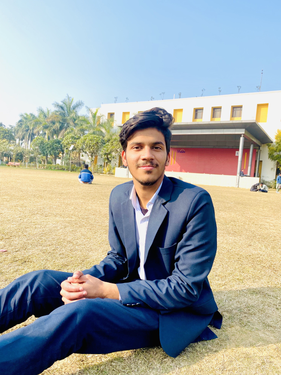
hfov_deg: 53.1
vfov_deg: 67.3
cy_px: 188
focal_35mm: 26
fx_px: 281
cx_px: 140
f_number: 1.8
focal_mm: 4.25
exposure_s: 1/1629
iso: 32
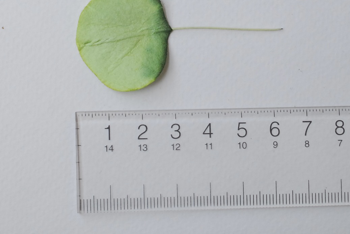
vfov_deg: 12.2
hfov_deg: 18.2
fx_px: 1090
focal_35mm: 112
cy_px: 78
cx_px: 186
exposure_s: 1/200
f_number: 5.6
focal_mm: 40
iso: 640
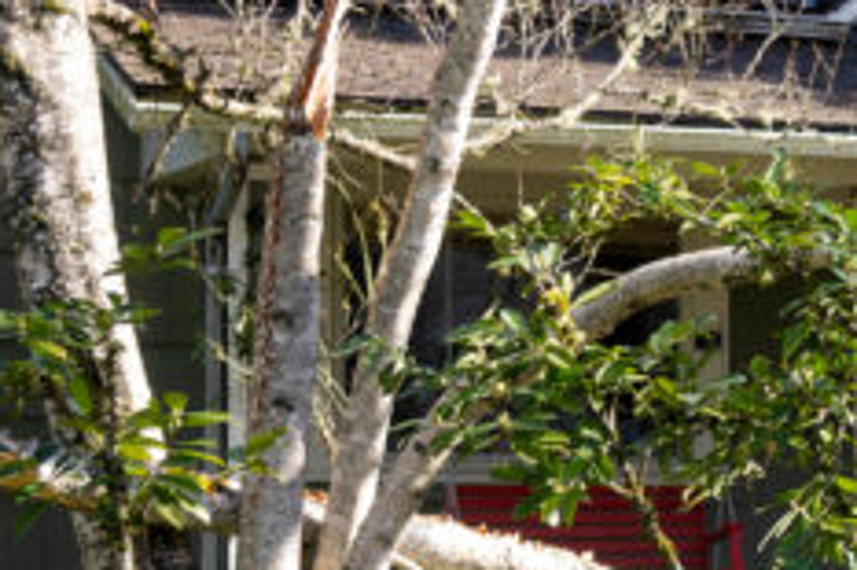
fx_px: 3663
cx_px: 1574
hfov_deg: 12.2
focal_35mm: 154
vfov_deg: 8.8
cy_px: 682
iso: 100
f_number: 5
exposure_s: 1/125
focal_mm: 35
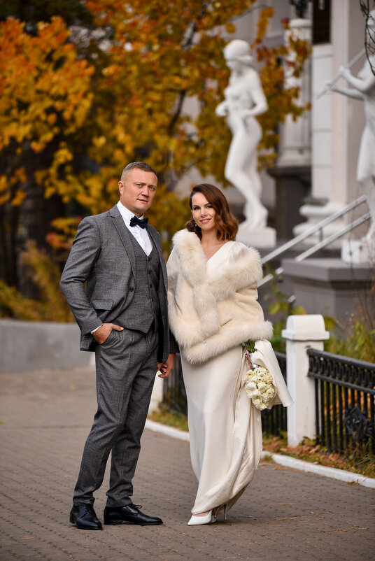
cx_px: 188
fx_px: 2340
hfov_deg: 9.2
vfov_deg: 13.7
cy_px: 280
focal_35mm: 150
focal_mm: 150
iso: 200
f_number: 3.2
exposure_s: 1/1250
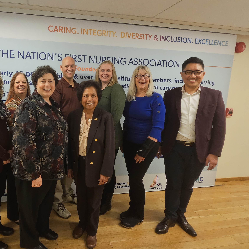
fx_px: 163
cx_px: 55
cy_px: 118
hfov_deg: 68.8
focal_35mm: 20
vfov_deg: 74.8
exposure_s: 1/60
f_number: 2.2
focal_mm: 2.2
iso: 250
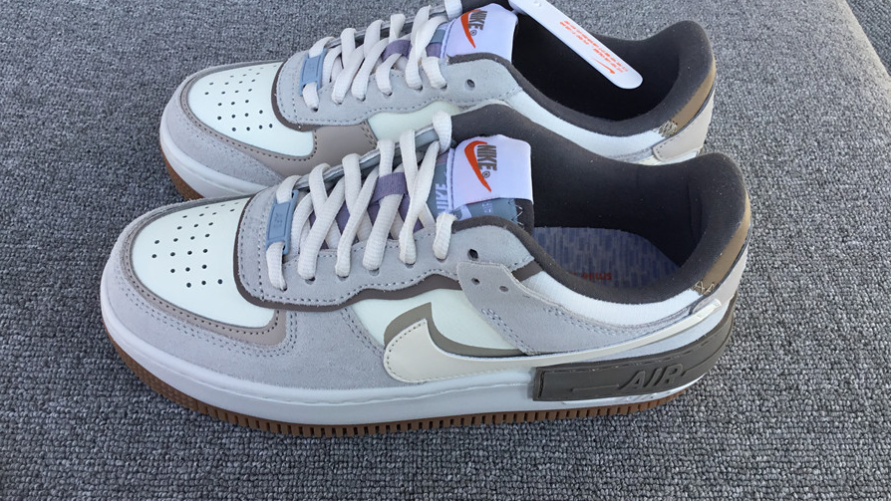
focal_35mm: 34
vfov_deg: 34.6
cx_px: 446
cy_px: 223
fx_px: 803
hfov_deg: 58.0
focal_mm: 3.3
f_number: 2.4
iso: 25
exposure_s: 1/395
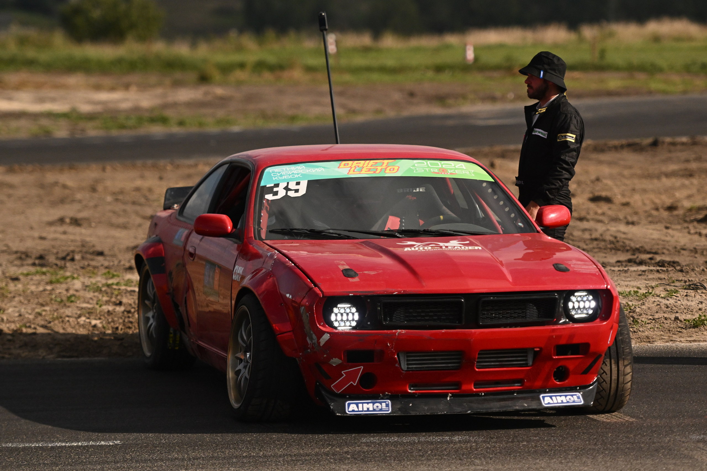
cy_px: 236
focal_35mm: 202
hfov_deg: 10.2
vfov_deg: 6.8
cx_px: 354
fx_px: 3966
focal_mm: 135
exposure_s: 1/32000
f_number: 2.8
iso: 1250
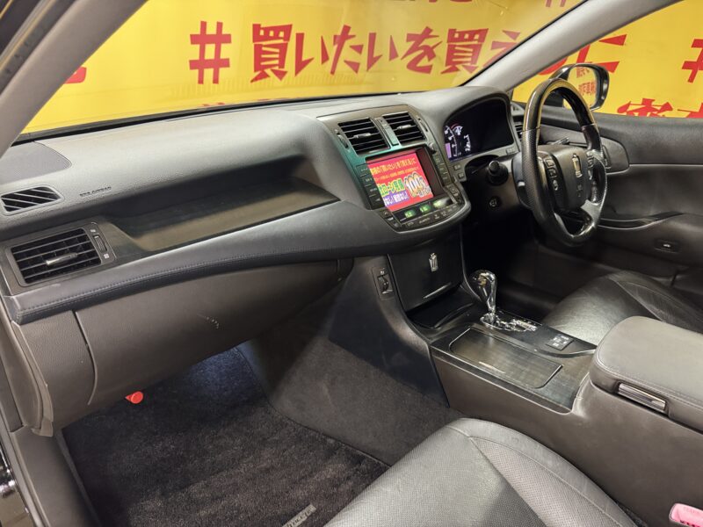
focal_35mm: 24
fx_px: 487
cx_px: 352
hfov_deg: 71.6
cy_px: 264
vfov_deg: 56.8
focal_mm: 6.76
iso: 800
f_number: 1.78
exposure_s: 1/50
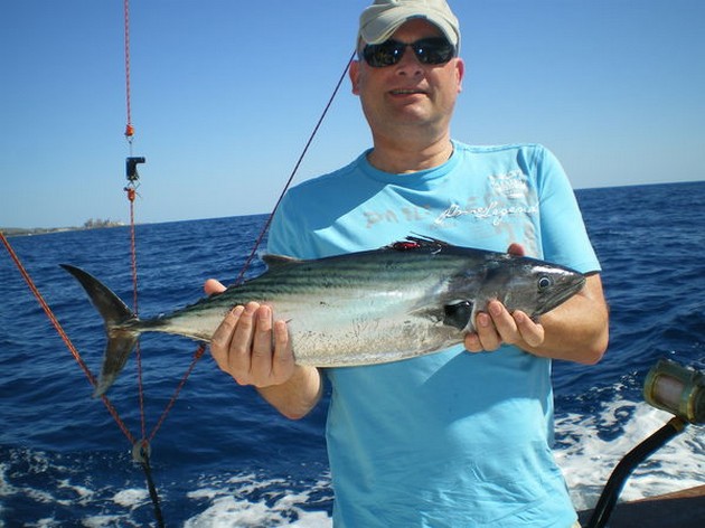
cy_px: 264
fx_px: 733
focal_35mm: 36
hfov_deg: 51.4
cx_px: 352
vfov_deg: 39.6
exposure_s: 1/500
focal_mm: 6.3
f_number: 4.6
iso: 50
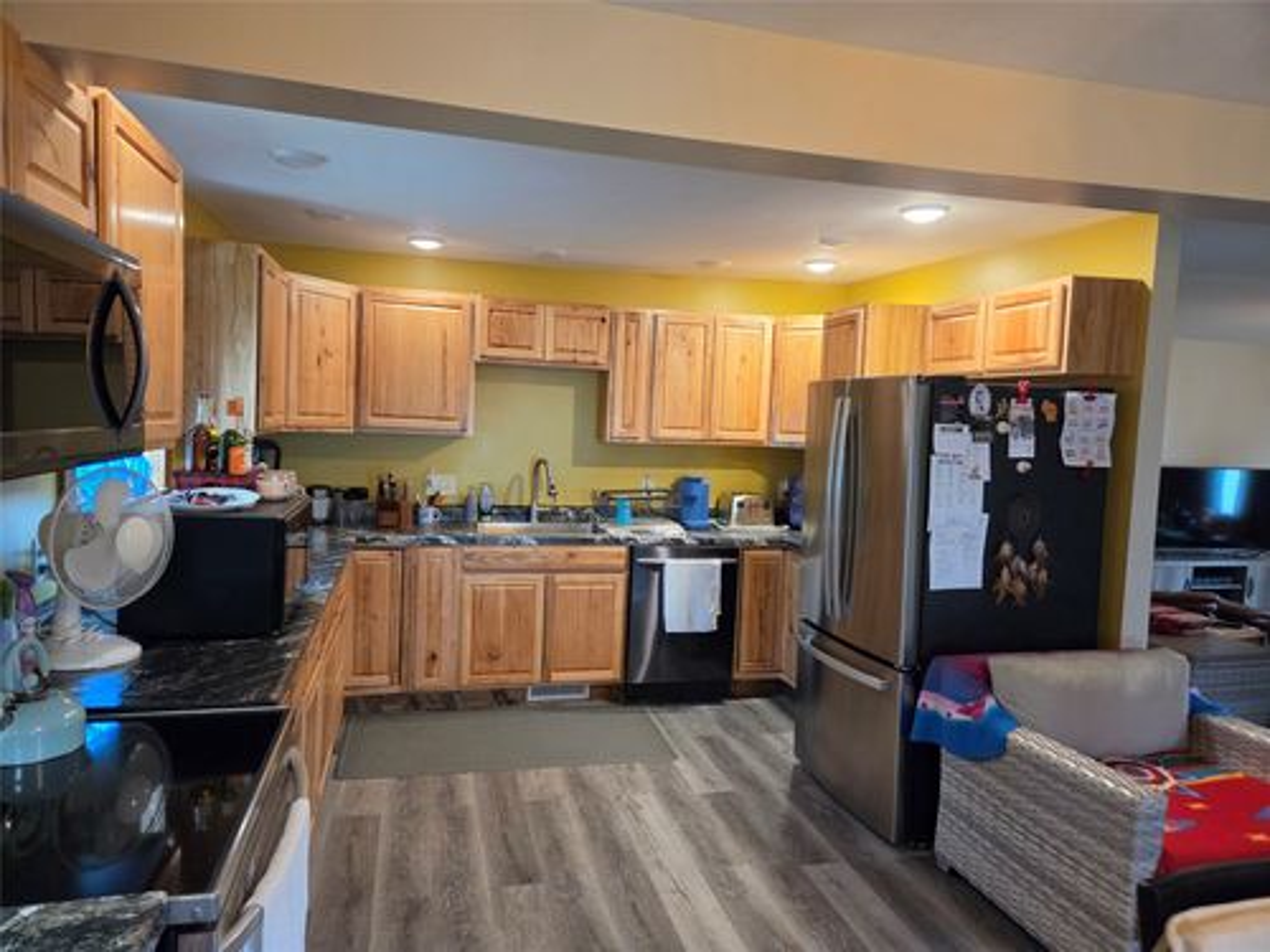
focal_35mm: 23
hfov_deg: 73.9
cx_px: 635
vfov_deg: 58.9
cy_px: 476
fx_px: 844
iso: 640
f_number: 1.8
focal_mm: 5.4
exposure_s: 1/120
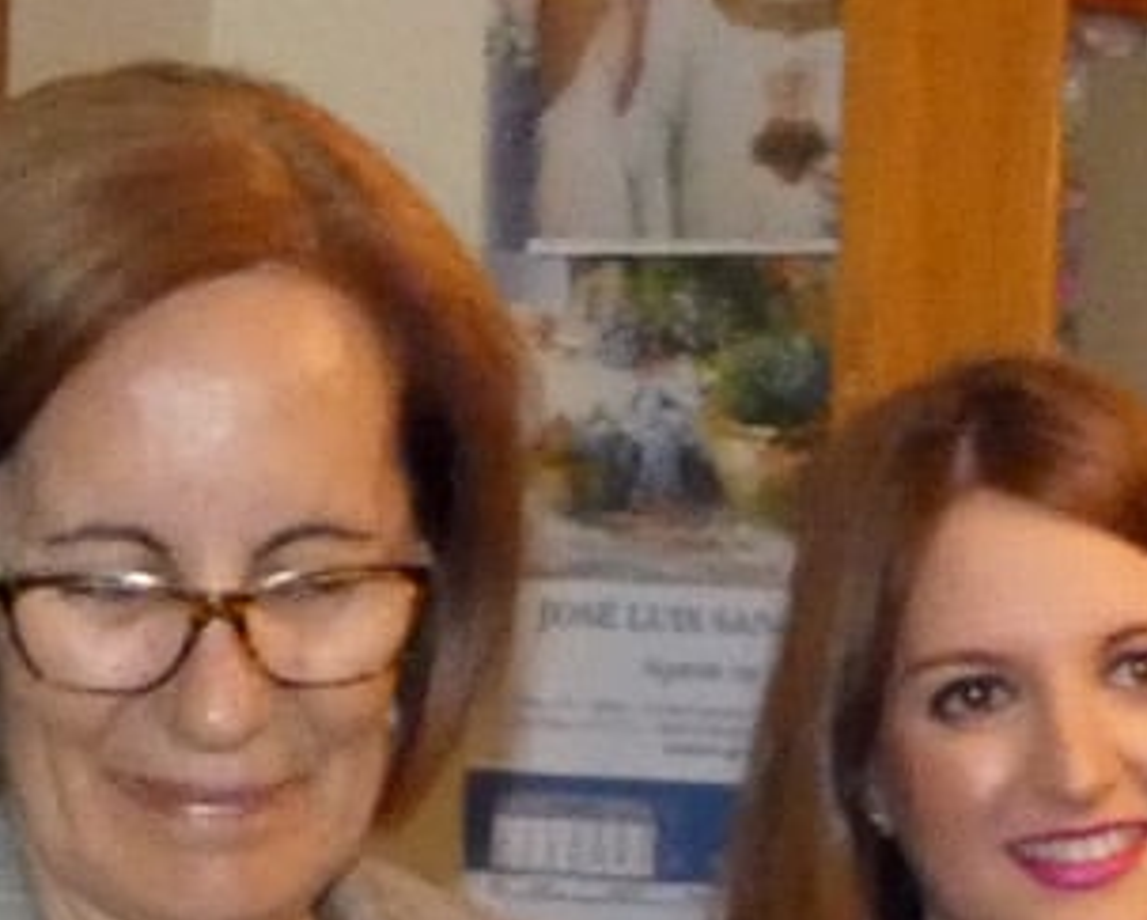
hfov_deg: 10.1
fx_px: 6456
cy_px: 2397
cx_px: 1209
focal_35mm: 190
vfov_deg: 7.5
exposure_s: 1/60
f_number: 3.3
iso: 800
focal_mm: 5.3
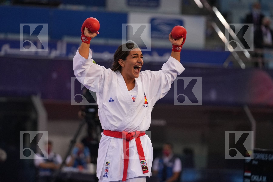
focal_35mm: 267
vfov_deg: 5.1
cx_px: 136
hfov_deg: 7.7
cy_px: 91
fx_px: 2025
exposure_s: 1/1000
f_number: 2.8
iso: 2000
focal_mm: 178
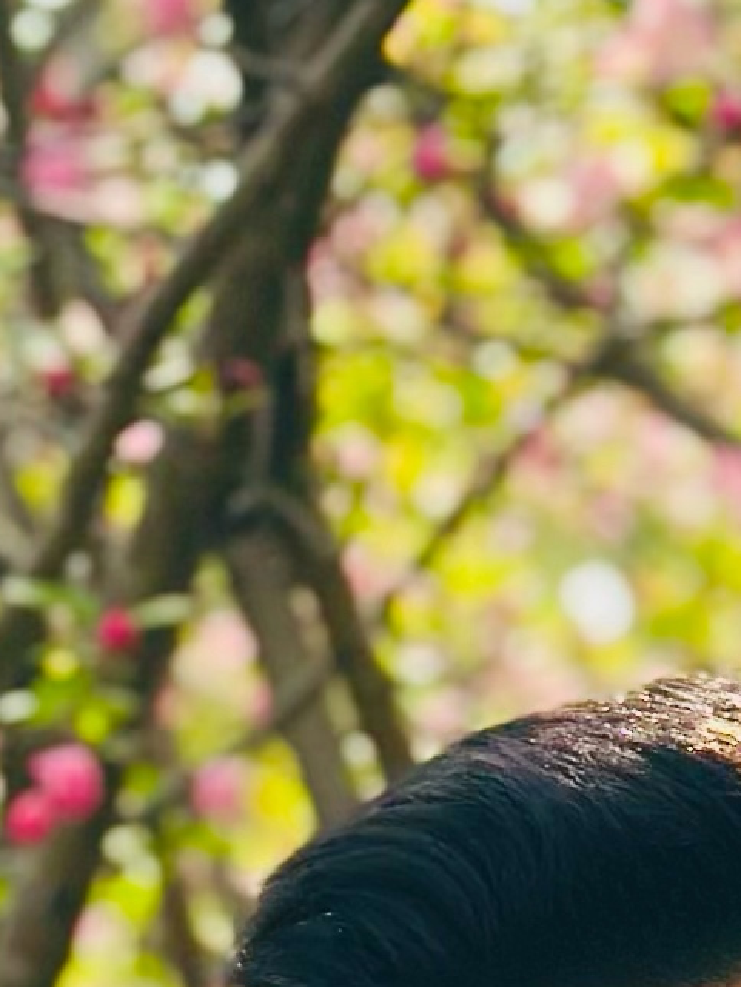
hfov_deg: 4.9
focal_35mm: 302
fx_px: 8617
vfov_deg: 6.5
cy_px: 1469
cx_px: 689
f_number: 1.78
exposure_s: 1/577
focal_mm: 6.86
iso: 80
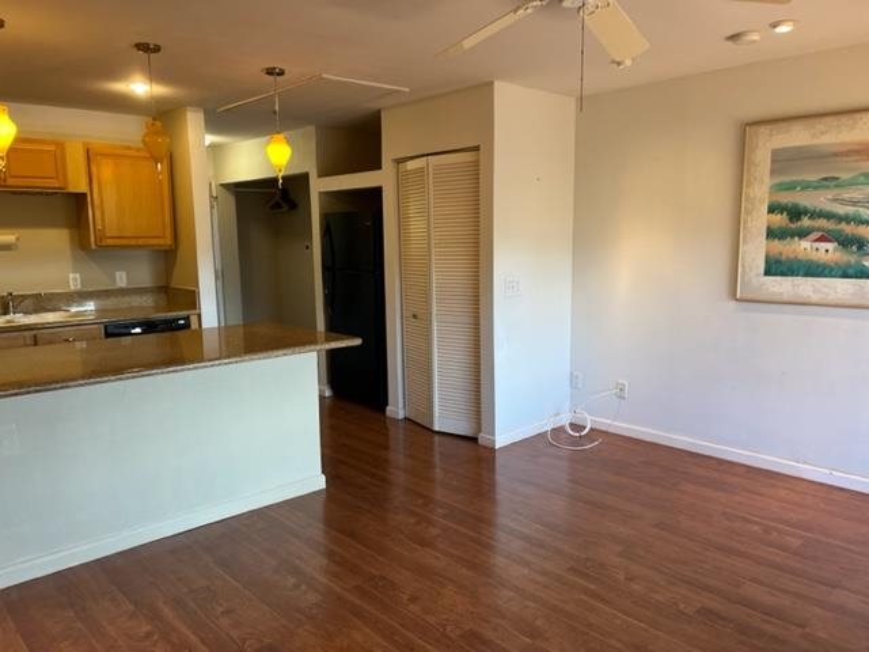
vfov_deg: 53.1
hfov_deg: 67.3
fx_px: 653
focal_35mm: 26
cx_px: 434
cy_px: 326
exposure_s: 1/120
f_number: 1.6
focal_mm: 5.1
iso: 100
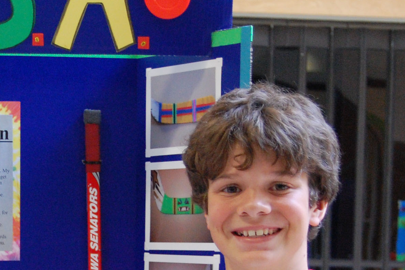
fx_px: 1630
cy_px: 273
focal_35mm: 145
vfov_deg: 9.4
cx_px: 4
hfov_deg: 14.0
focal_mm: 38
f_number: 4.8
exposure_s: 1/60
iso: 1600
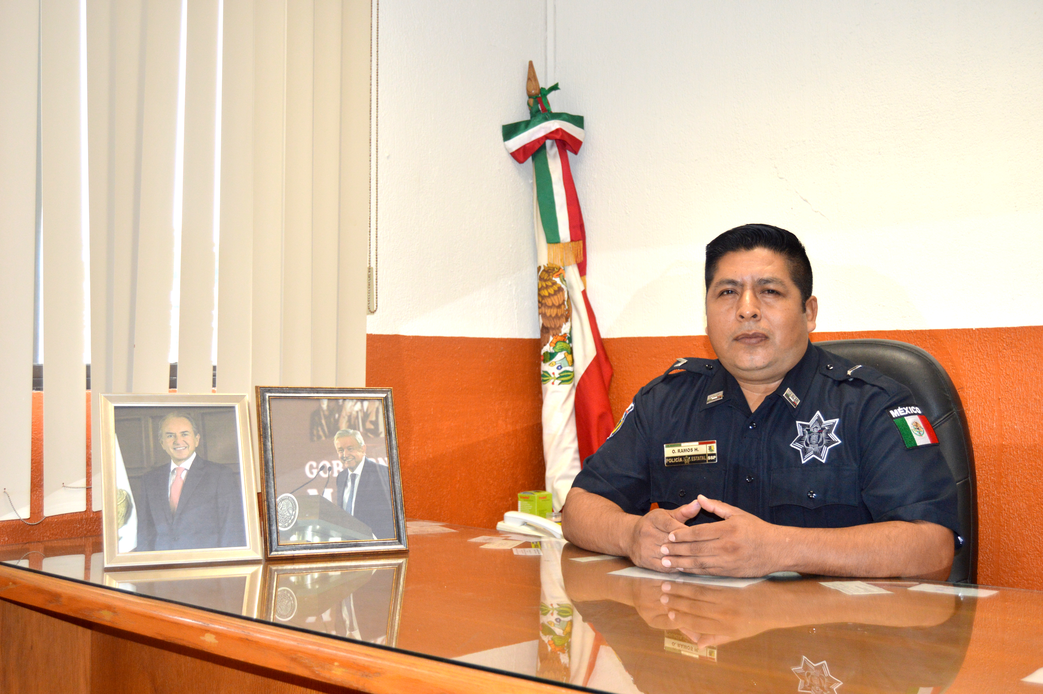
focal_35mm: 39
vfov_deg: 34.1
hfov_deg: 49.6
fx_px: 1129
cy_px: 347
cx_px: 522
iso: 560
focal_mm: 26
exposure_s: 1/60
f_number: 4
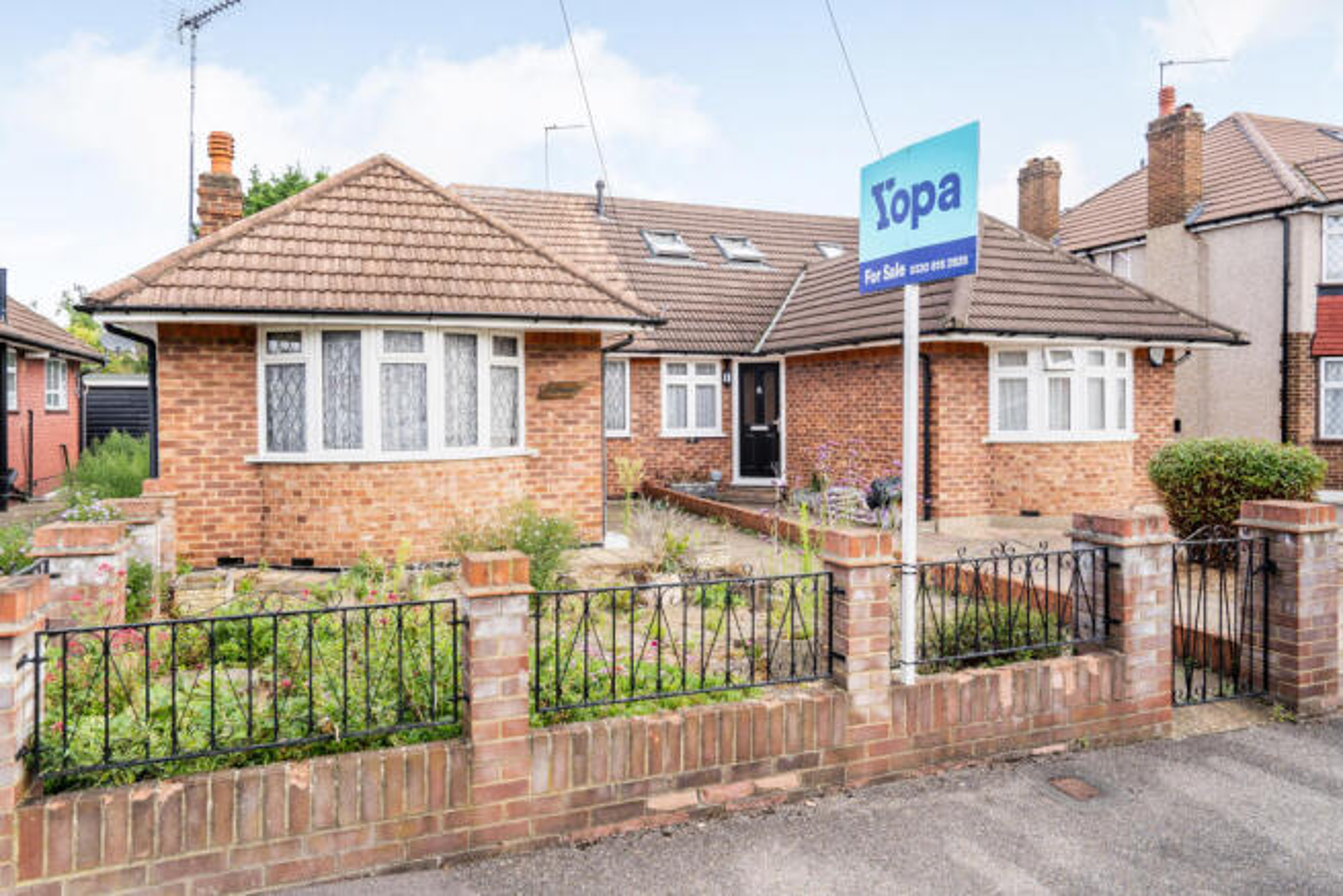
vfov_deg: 53.2
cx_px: 672
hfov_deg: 73.7
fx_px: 895
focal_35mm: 24
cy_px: 448
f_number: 11
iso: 250
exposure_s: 1/40
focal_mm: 24
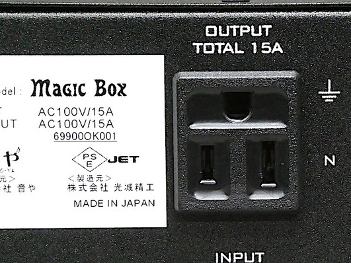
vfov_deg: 6.1
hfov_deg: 8.1
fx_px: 2474
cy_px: 211
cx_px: 241
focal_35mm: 244
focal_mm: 24.2
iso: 1600
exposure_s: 1/25
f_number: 5.3
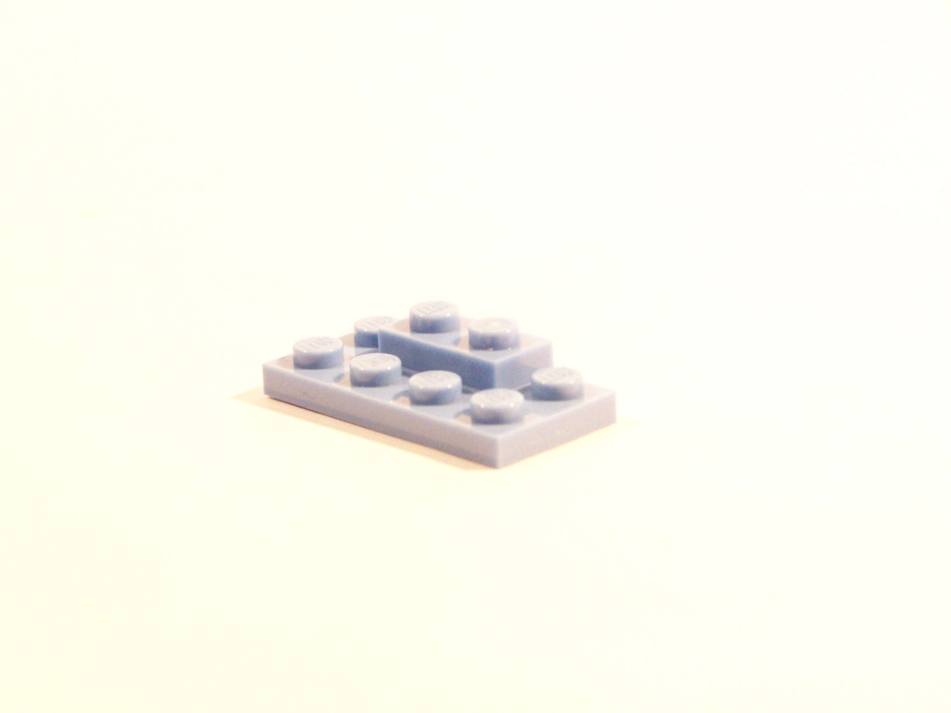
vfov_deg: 12.7
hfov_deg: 16.8
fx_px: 3214
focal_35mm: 117
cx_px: 476
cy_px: 356
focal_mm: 19.4
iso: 400
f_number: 3.6
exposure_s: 1/30
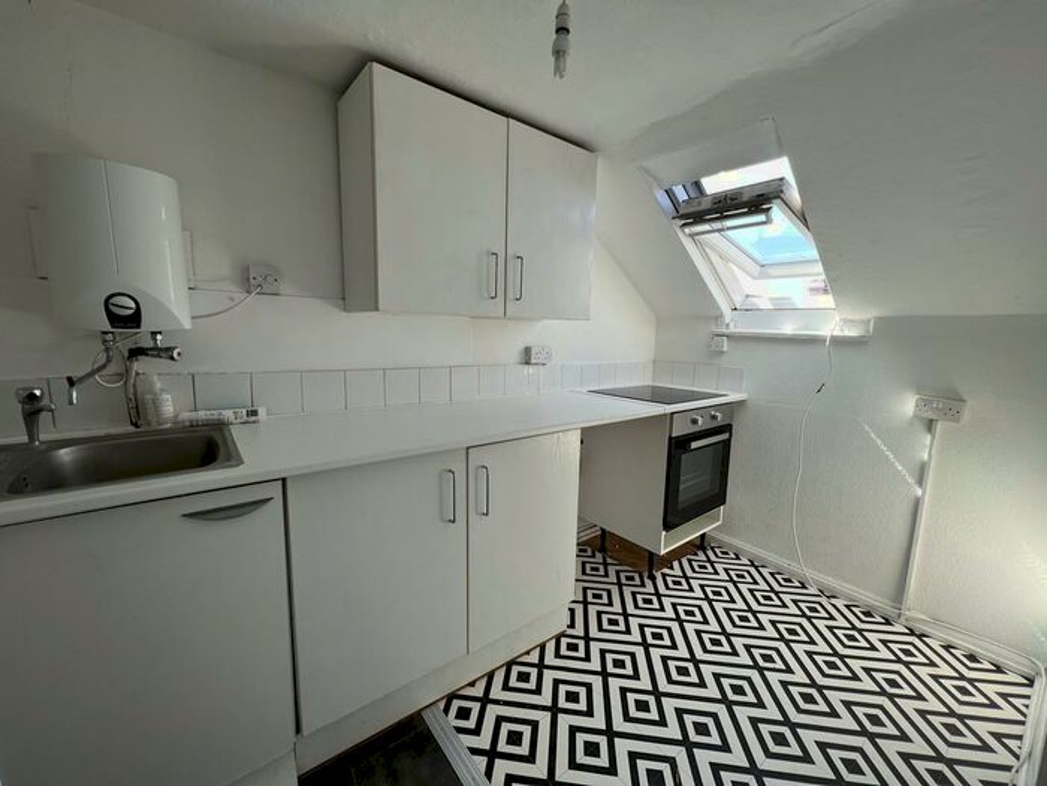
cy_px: 393
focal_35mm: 13
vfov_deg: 89.9
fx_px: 393
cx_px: 524
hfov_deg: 106.2
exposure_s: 1/131
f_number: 1.8
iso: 32
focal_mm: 1.57
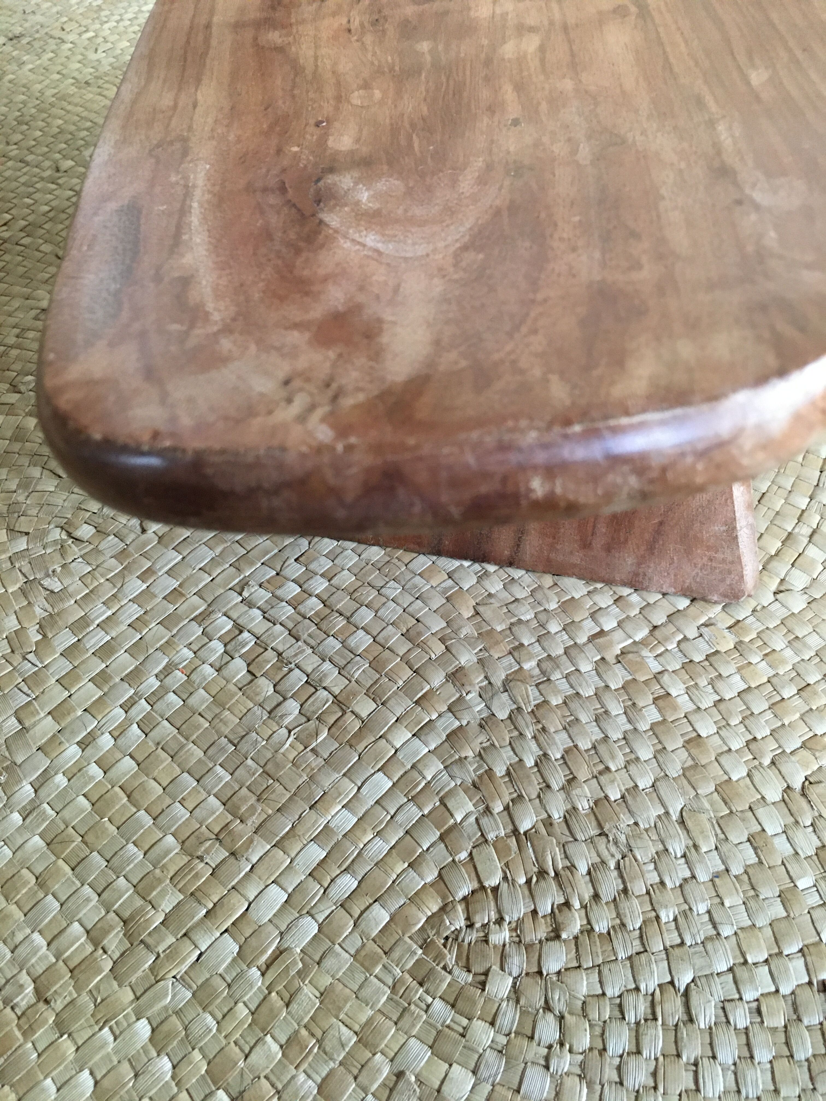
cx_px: 413
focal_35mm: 29
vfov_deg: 61.7
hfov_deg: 48.2
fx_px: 923
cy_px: 550
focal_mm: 4.15
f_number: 2.2
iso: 200
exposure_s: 1/20
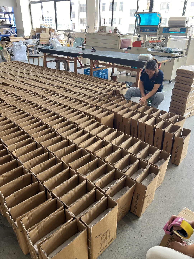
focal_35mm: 26
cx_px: 97
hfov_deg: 53.1
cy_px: 130
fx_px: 194
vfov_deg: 67.3
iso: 100
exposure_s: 1/121
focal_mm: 5.7
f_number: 1.5
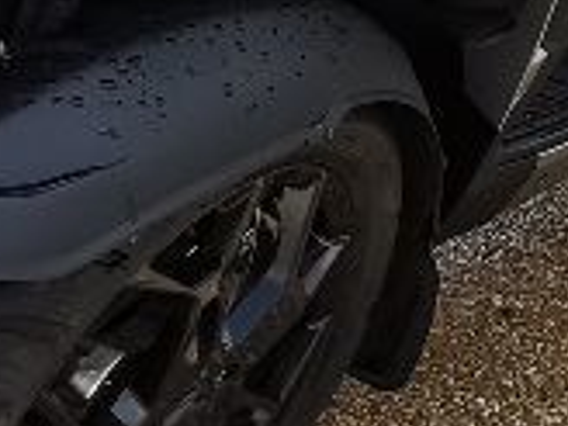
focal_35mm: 125
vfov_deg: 11.7
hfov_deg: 15.0
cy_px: -3
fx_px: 2051
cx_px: 748
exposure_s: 1/720
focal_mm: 2.35
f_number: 2.2
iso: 50
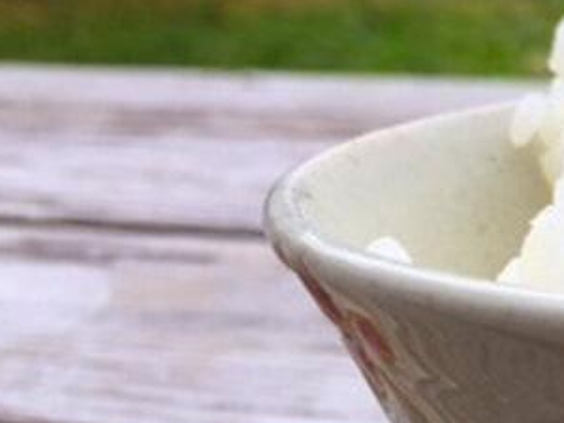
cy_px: 323
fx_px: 1613
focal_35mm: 99
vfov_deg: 14.9
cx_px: 921
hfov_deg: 17.2
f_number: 2.2
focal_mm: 4.2
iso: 32
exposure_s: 1/824
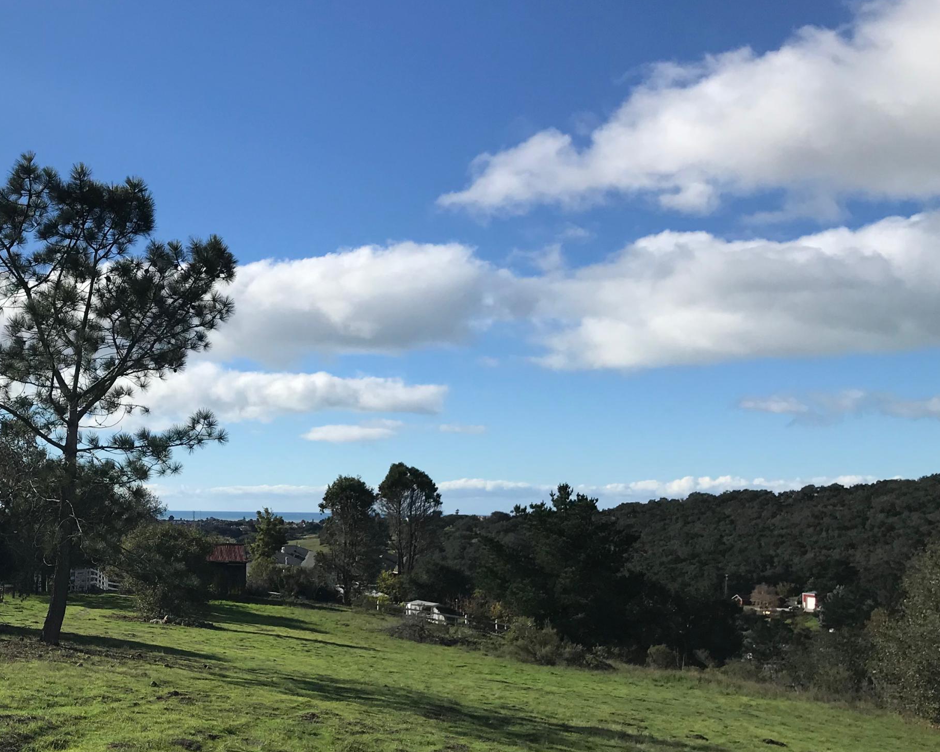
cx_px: 192
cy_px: 502
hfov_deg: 39.6
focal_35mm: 45
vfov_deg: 33.1
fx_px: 1252
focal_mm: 3.99
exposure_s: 1/4167
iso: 20
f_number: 1.8
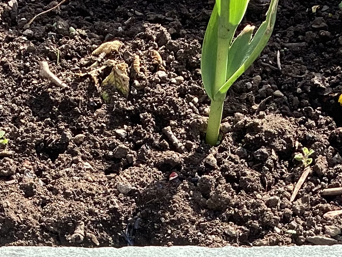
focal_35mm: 112
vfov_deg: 12.2
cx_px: 183
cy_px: 447
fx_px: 1107
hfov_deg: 17.6
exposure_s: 1/360
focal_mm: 3.3
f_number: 2.4
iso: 25
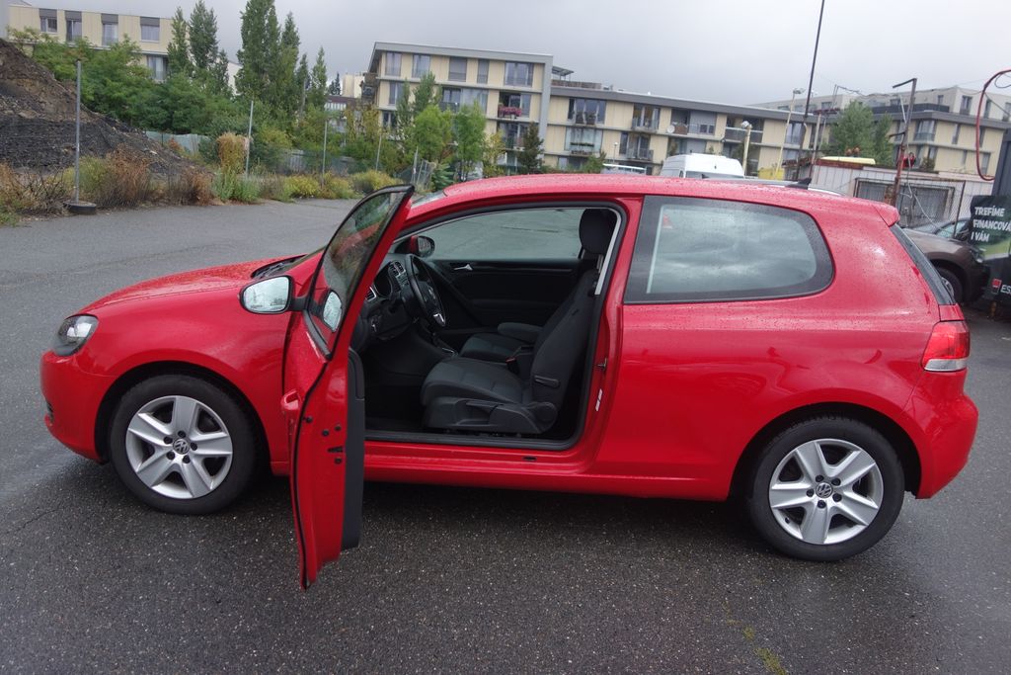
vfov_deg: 46.4
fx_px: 786
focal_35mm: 28
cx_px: 506
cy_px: 338
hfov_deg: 65.5
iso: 125
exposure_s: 1/800
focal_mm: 10.4
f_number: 2.2
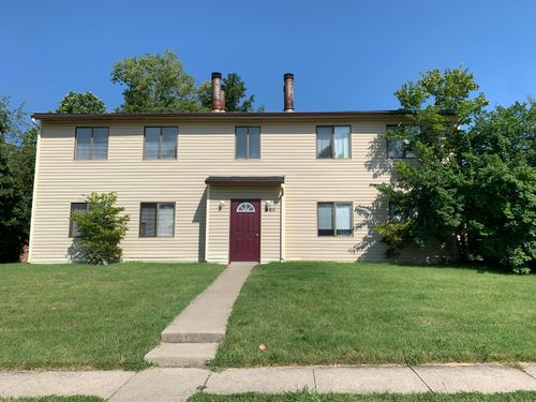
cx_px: 268
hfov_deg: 67.3
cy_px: 201
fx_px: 403
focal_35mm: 26
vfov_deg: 53.1
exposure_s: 1/2994
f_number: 1.8
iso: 25
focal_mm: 4.25
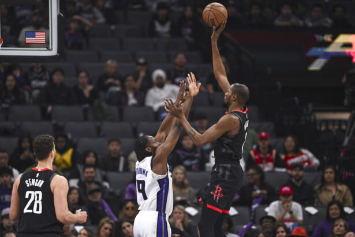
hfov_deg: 6.9
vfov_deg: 4.6
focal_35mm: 300
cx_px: 178
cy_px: 118
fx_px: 2958
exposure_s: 1/1250
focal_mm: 300
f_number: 2.8
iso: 1250
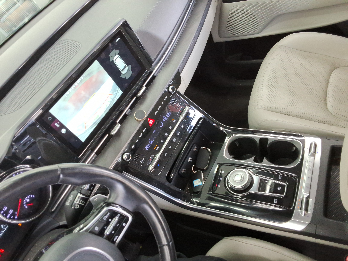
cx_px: 174
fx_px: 281
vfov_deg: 49.7
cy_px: 130
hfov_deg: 63.4
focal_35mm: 28
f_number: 1.9
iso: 83
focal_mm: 2.91
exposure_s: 1/40
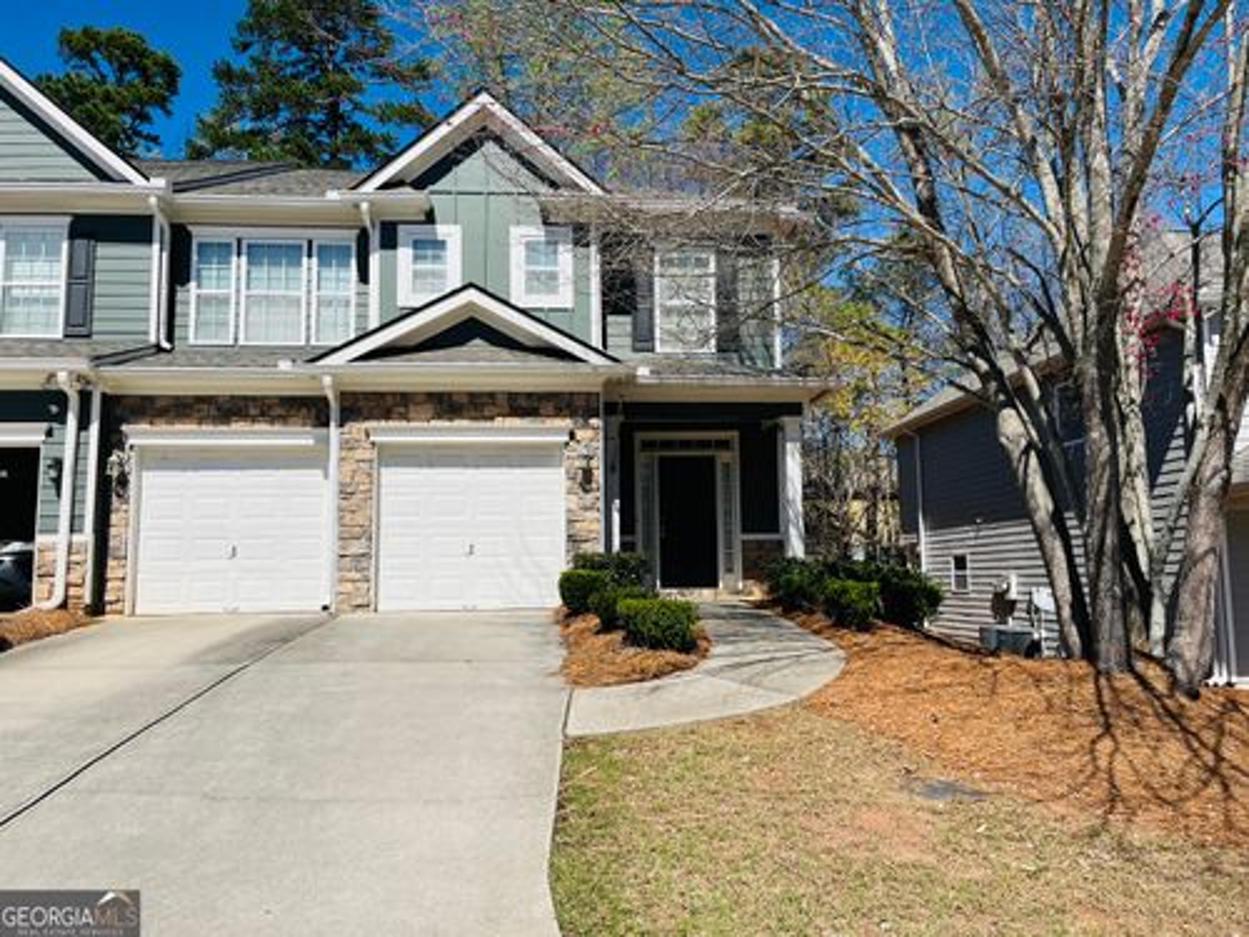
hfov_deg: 67.3
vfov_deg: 53.1
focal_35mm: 26
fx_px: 938
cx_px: 624
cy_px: 468
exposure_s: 1/5556
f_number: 1.6
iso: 50
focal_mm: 5.1
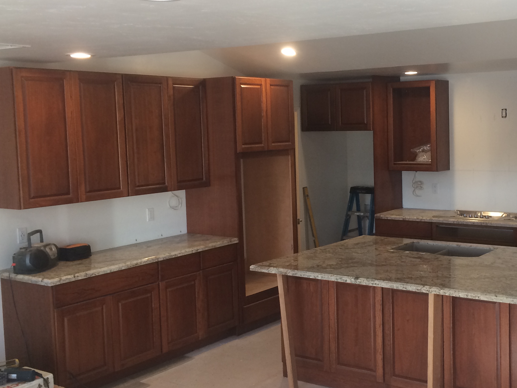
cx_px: 364
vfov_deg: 31.5
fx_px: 687
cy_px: 183
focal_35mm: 46
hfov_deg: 40.5
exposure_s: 1/40
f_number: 2.2
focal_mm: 4.15
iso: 40
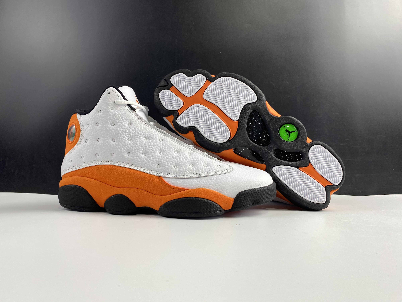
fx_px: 302
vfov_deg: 53.1
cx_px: 201
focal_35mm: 26
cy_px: 151
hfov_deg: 67.3
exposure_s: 1/100
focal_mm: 4.25
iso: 64
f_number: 1.8
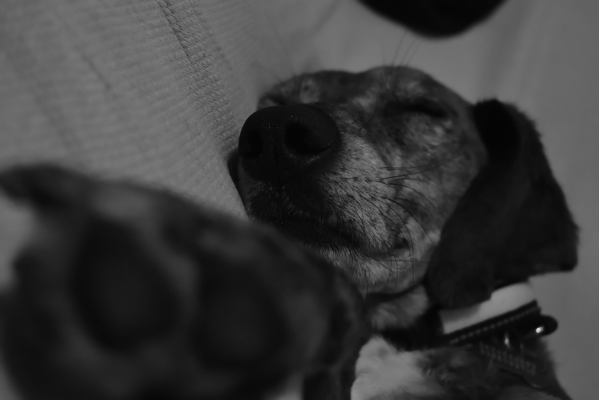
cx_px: 300
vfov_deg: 28.1
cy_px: 200
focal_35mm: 48
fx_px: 799
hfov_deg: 41.1
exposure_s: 1/30
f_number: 5.6
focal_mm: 32
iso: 3200
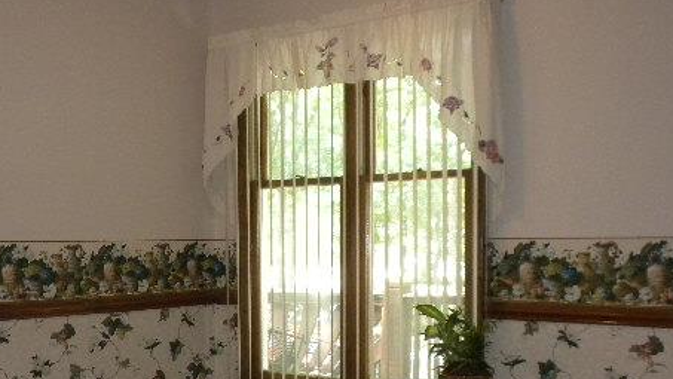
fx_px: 1017
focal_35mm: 57
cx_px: 309
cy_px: 300
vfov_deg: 20.9
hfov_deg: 36.6
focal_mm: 6.6
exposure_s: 1/61.5
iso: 400
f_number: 3.5
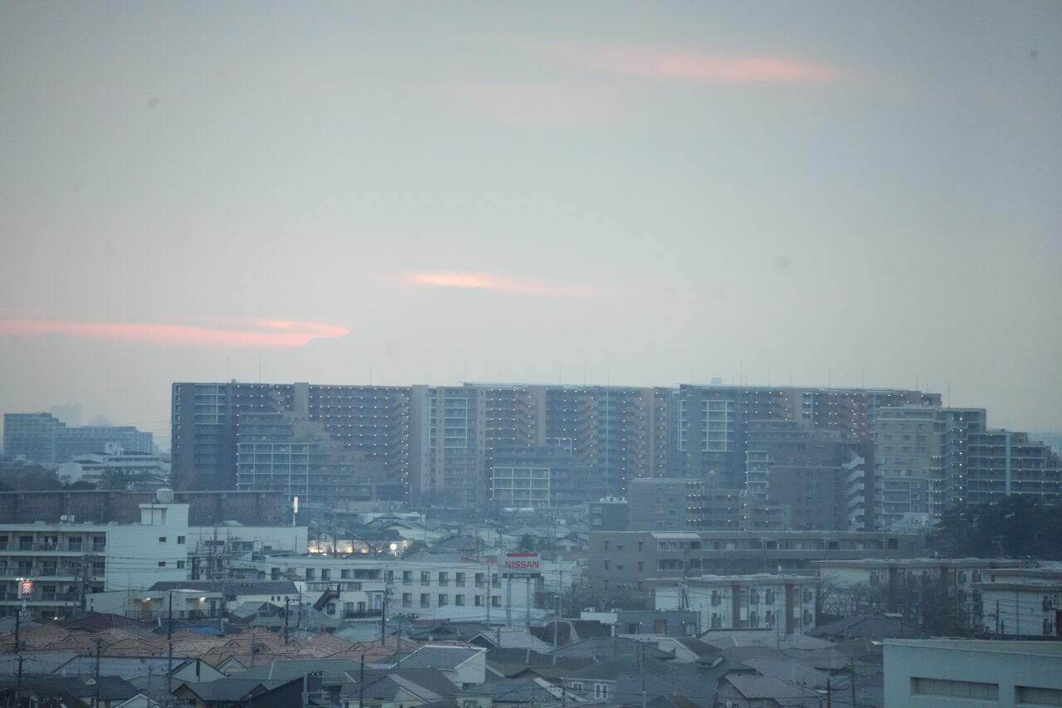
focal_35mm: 231
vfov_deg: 5.9
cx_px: 531
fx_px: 6813
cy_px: 354
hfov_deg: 8.9
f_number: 5.6
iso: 12800
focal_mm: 231
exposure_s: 1/800
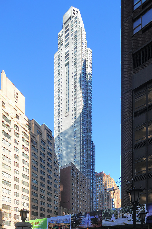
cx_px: 76
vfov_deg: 90.1
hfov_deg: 67.3
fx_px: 114
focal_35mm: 18
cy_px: 114
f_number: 9
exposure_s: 1/100
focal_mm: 12
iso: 200
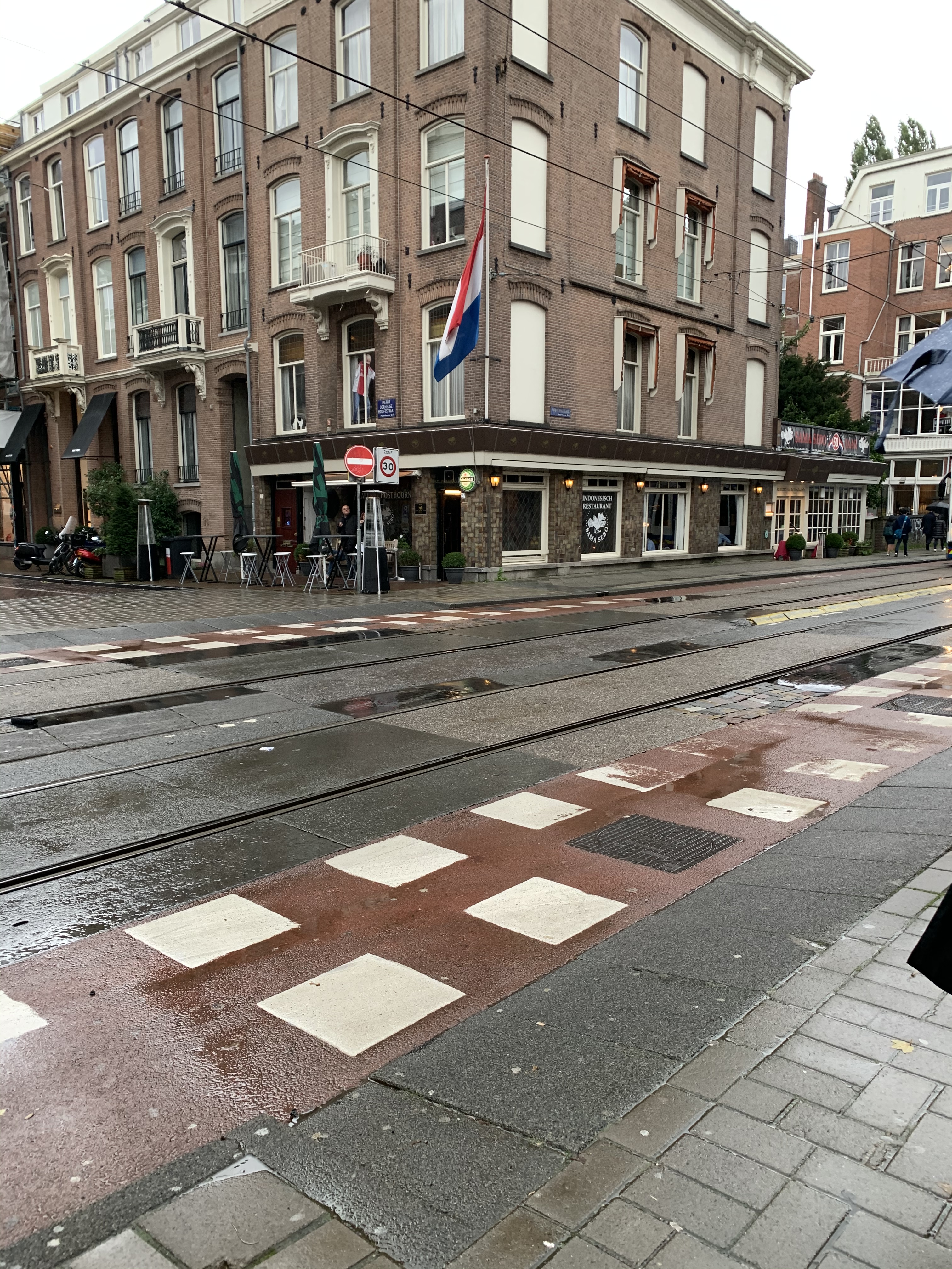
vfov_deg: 67.3
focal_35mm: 26
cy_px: 634
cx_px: 476
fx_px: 953
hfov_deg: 53.1
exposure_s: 1/115
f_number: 1.8
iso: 100
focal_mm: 4.25
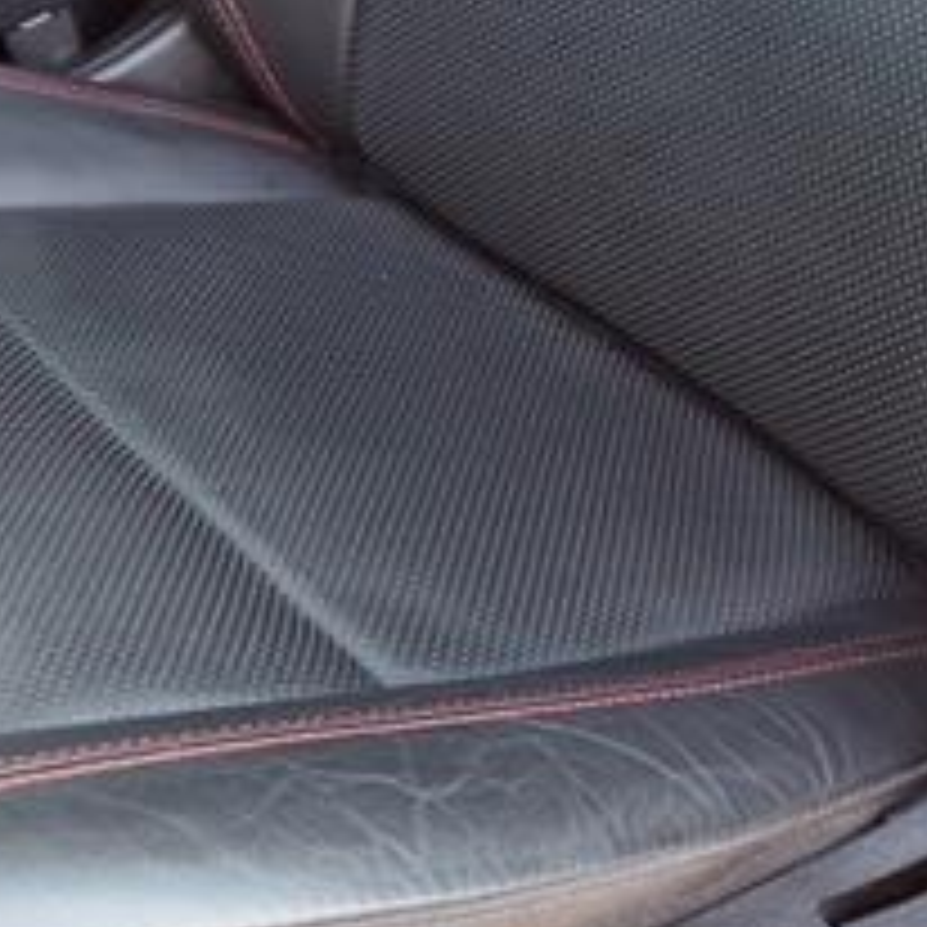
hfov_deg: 21.9
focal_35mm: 74
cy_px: 706
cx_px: -144
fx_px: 2242
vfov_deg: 23.1
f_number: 1.9
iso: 80
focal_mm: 3.58
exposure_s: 1/40
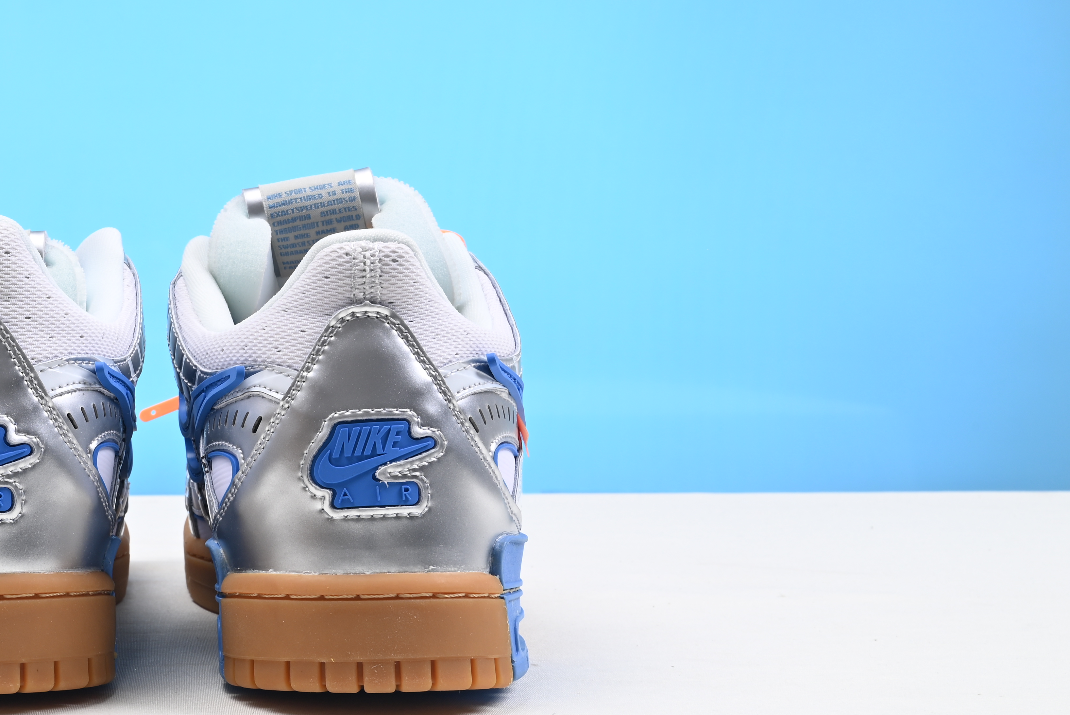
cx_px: 120
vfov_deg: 20.0
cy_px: 269
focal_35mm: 68
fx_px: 2022
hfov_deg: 28.6
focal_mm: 37
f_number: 16
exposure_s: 1/2
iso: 100
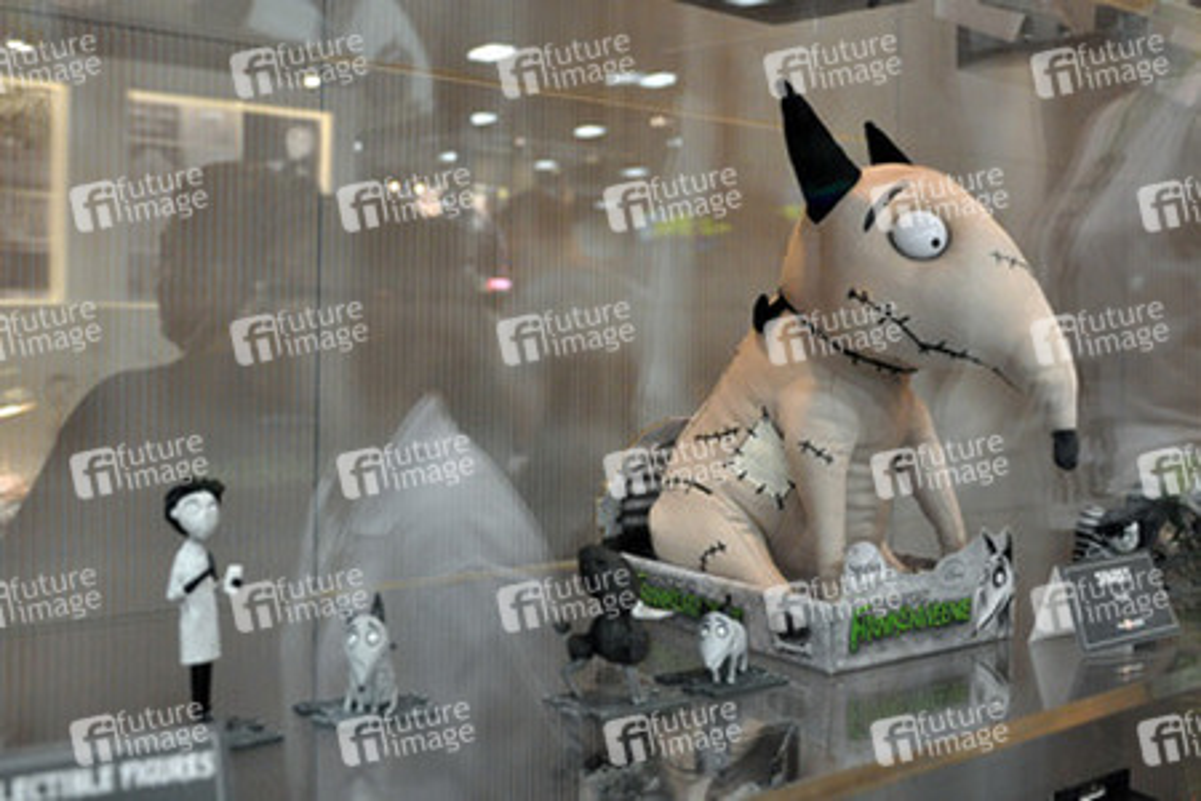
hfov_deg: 57.2
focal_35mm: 33
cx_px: 600
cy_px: 400
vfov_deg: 40.0
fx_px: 1101
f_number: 3.8
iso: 2000
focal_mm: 22
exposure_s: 1/60
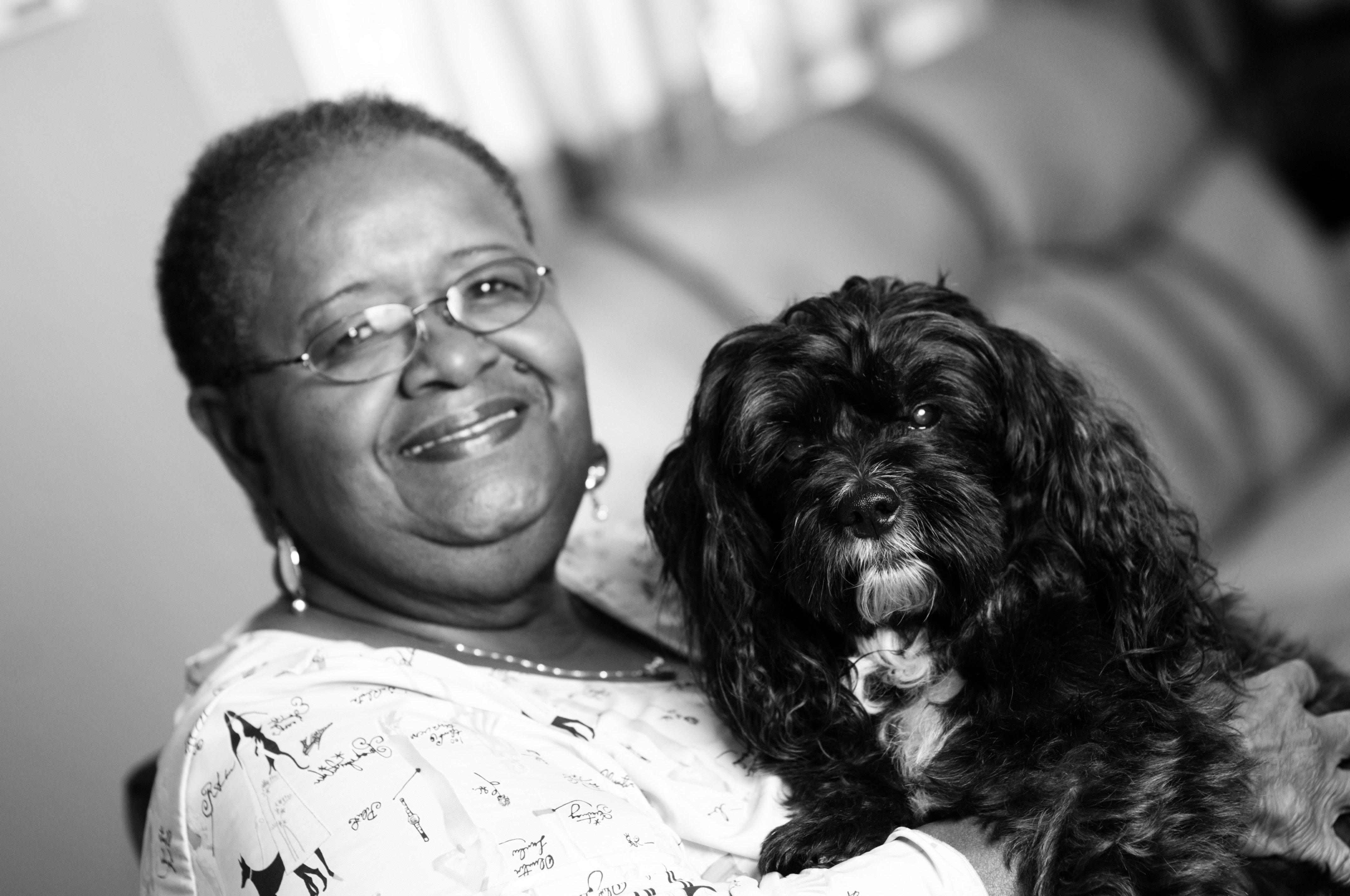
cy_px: 448
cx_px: 675
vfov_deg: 10.7
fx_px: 4775
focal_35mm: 128
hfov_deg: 16.1
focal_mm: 85
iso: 400
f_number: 2.8
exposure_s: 1/160
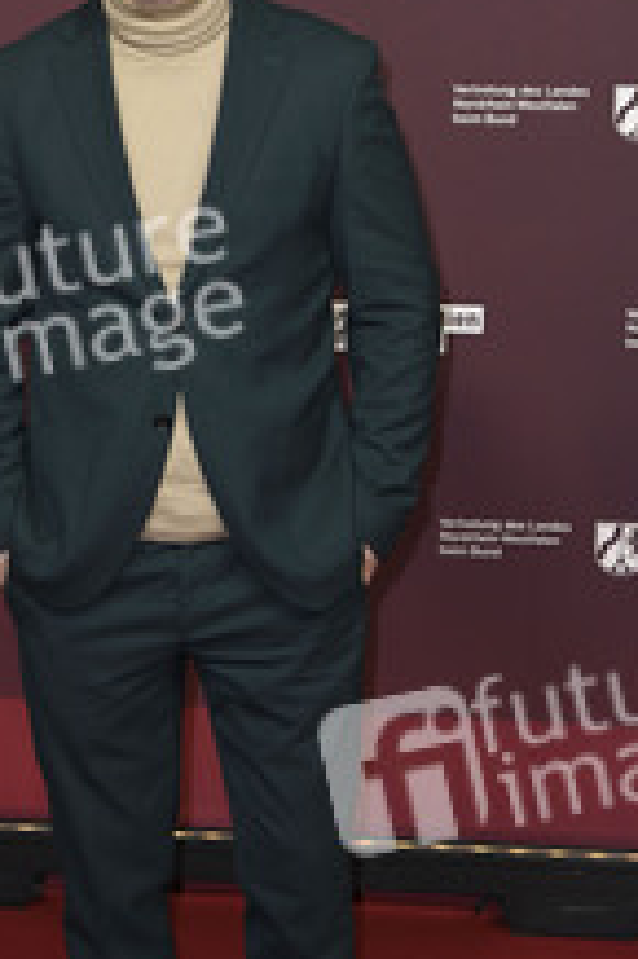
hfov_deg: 15.4
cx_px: 145
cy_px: 532
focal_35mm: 88
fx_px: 2343
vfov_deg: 23.1
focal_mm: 48
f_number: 4
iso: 800
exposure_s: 1/320
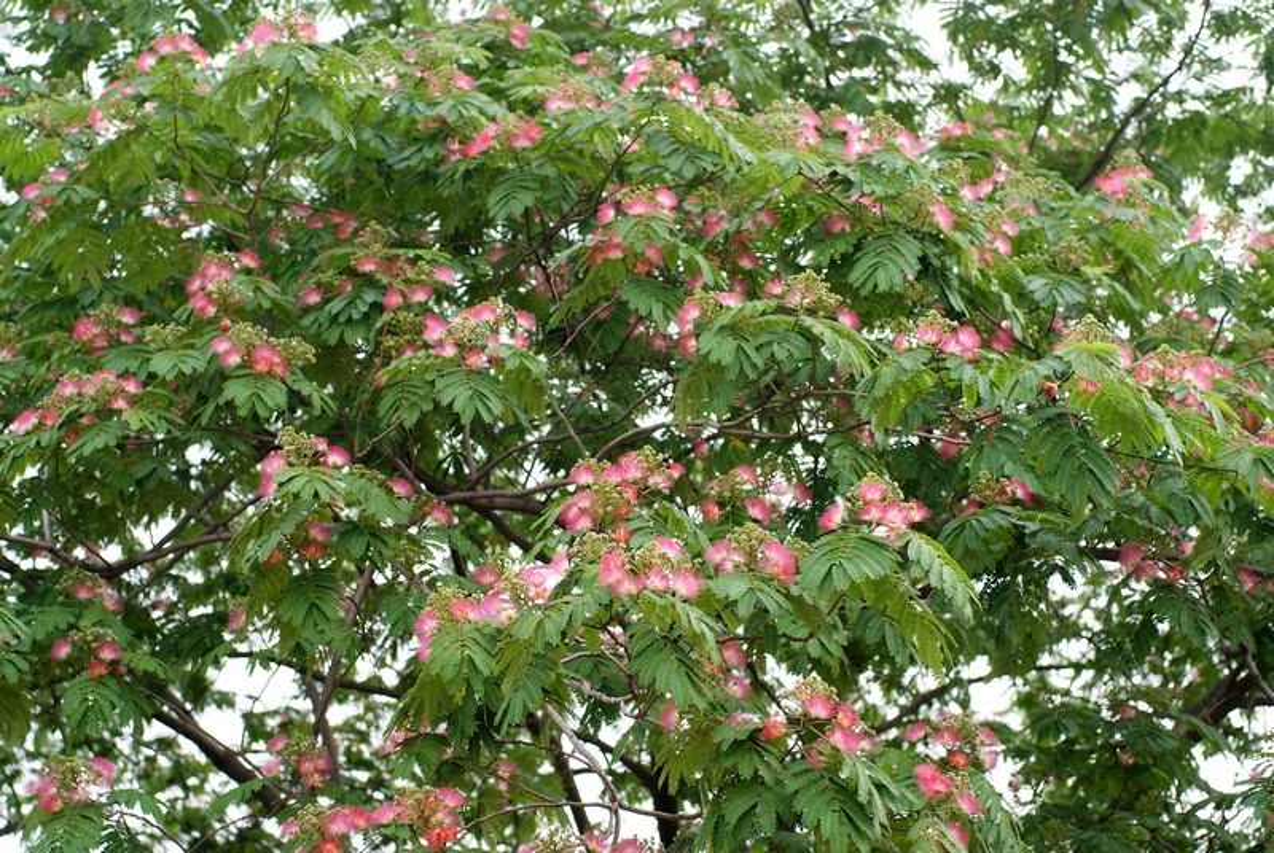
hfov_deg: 27.0
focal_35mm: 75
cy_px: 426
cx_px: 637
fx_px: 2658
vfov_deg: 18.2
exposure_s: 1/200
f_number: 4
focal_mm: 50
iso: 100
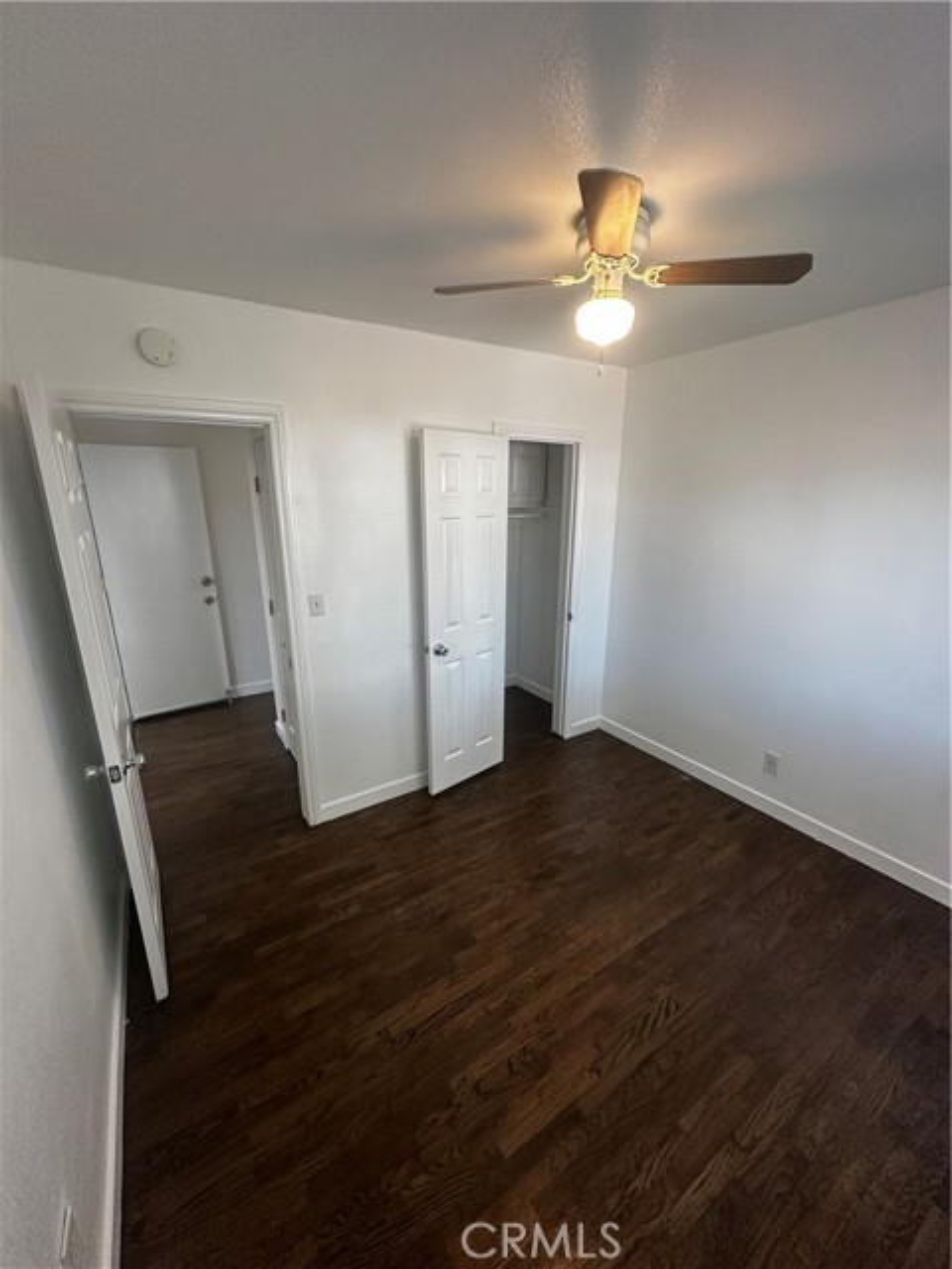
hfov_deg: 85.7
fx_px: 513
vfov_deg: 102.1
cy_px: 634
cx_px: 476
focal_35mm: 14
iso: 200
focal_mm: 2.22
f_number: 2.2
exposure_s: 1/120
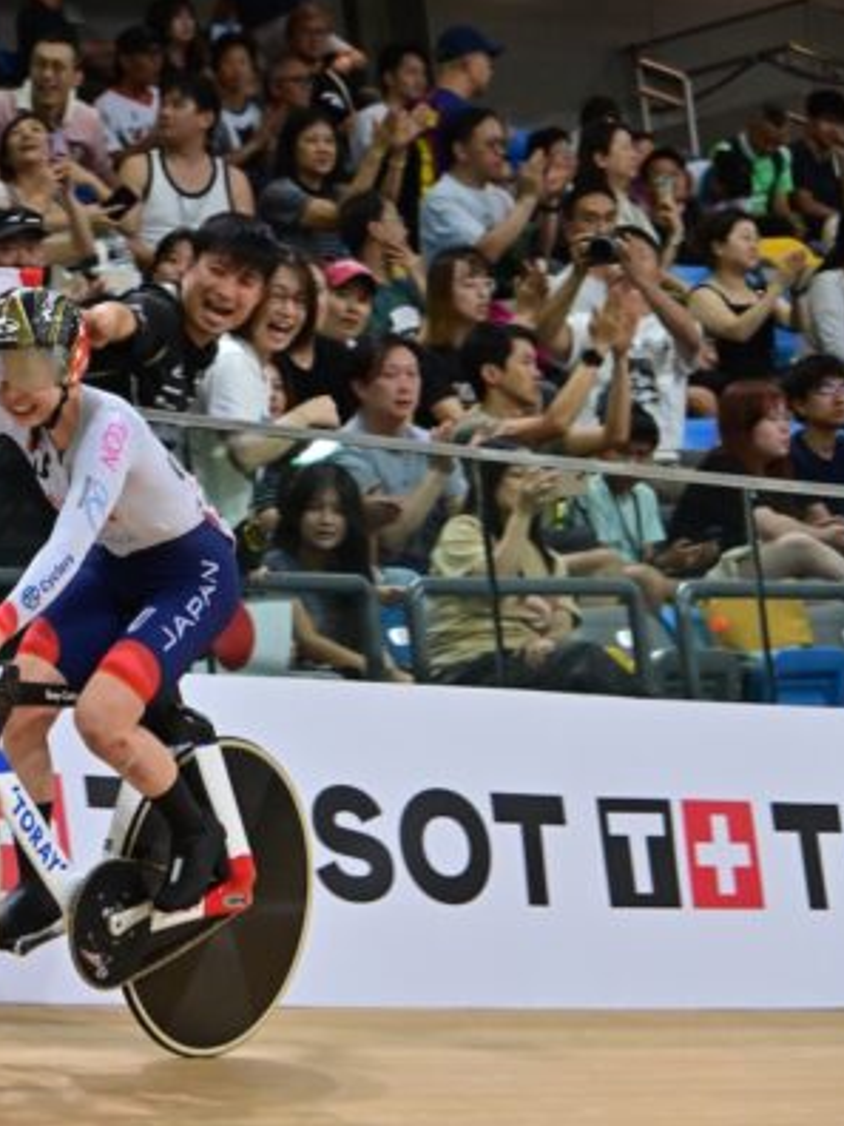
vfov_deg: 10.9
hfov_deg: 8.1
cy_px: 563
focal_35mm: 182
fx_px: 5917
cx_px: 97
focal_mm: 125
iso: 4000
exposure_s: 1/500
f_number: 8
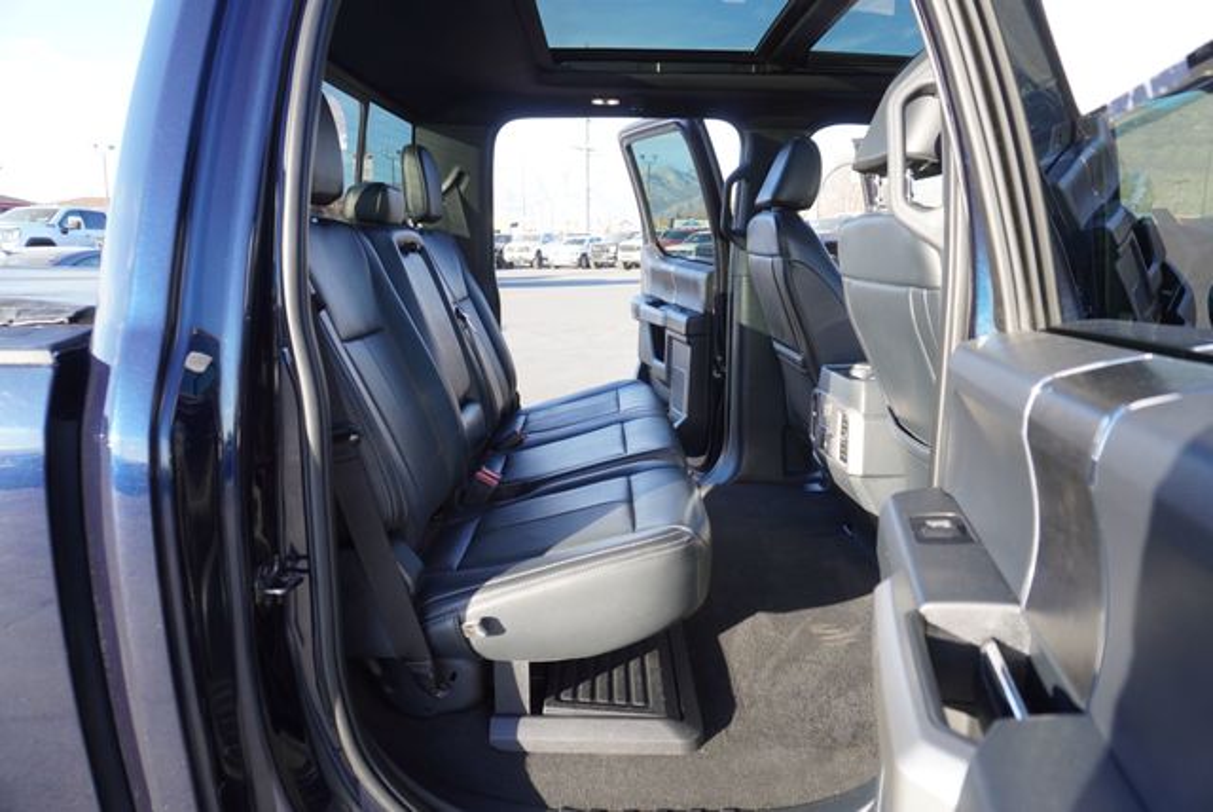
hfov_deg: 73.7
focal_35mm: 24
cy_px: 406
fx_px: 809
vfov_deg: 53.2
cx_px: 606
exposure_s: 1/80
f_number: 4.5
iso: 100
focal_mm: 16
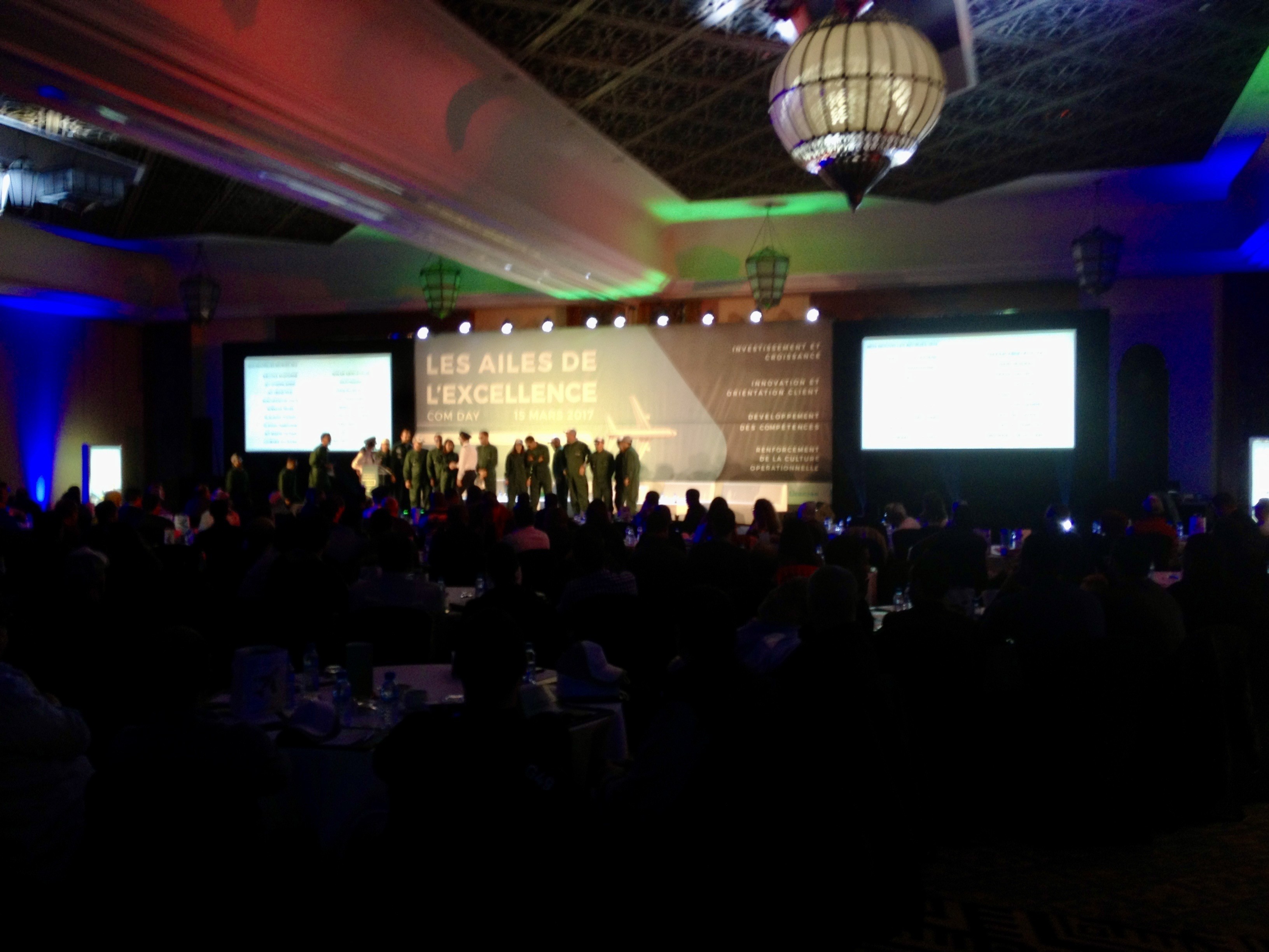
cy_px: 476
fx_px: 1283
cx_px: 634
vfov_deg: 40.7
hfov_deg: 52.6
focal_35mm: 35
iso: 80
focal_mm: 4.28
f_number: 2.4
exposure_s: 1/20
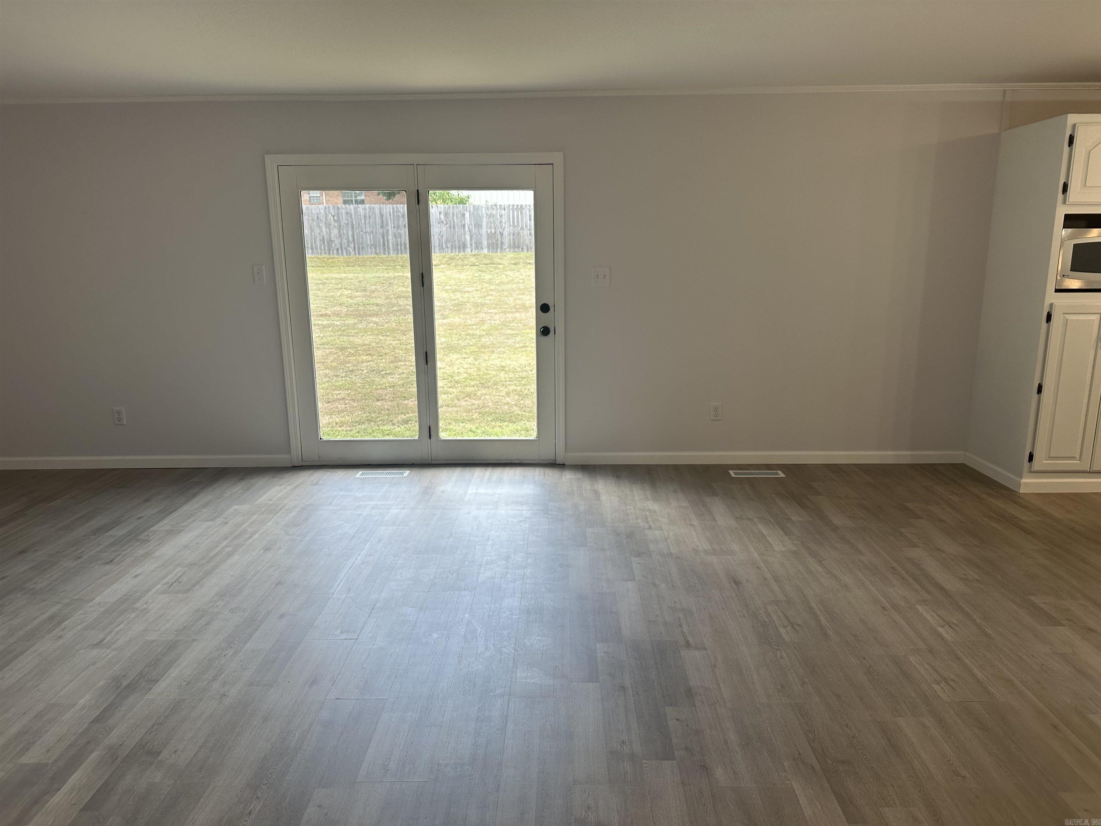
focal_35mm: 24
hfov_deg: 71.6
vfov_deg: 56.8
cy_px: 413
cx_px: 550
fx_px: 763
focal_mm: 6.86
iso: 64
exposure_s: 1/155
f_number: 1.78
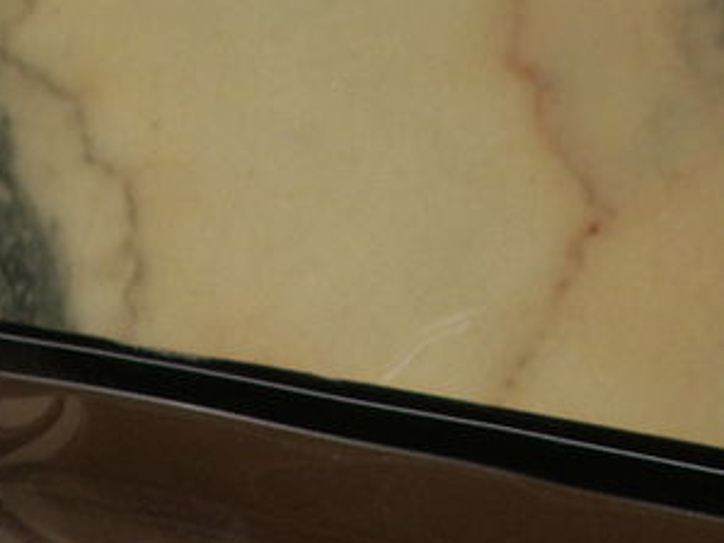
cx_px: -7
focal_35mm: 117
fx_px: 2446
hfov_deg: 16.5
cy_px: 846
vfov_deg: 12.0
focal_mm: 5.8
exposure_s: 1/100
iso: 100
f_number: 2.6
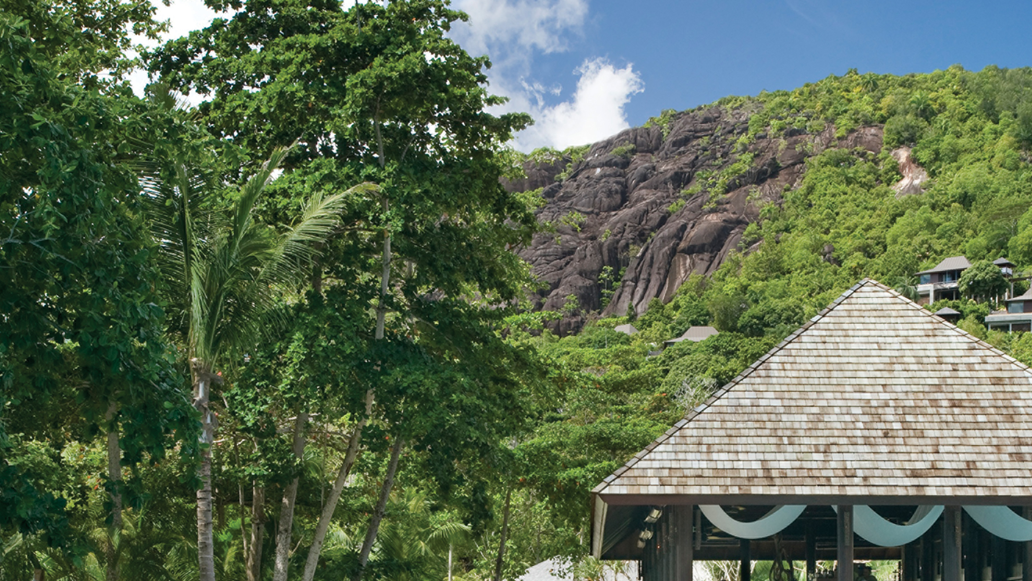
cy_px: 582
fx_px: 930
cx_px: 680
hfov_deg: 56.9
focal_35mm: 34
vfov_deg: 31.9
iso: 200
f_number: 9
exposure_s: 1/60
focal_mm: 19
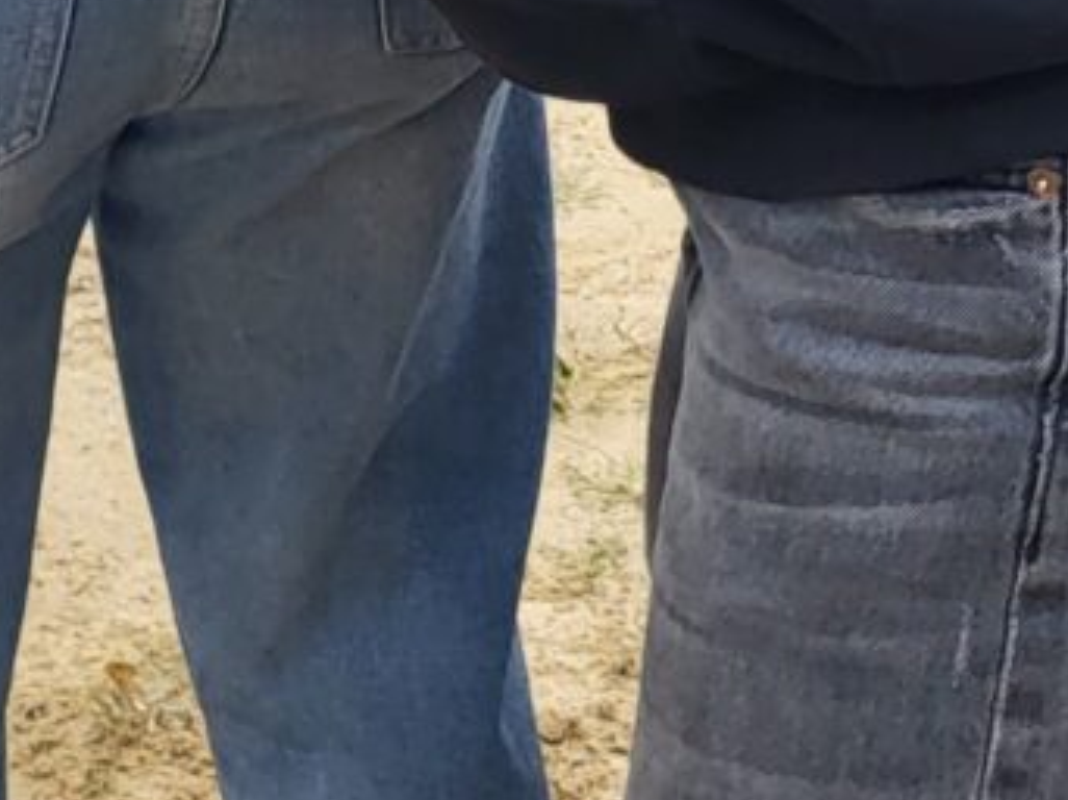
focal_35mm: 146
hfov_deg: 13.4
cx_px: 128
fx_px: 4501
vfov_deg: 9.2
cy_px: -1050
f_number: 1.8
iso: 40
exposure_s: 1/820
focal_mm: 5.4
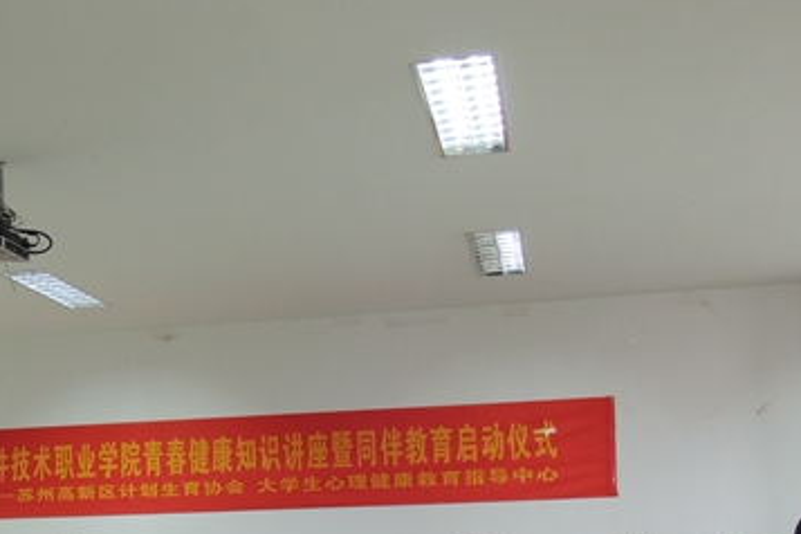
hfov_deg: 32.0
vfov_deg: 22.0
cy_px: 425
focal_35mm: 61
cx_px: 165
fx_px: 1357
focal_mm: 6.2
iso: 400
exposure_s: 1/25
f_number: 3.3
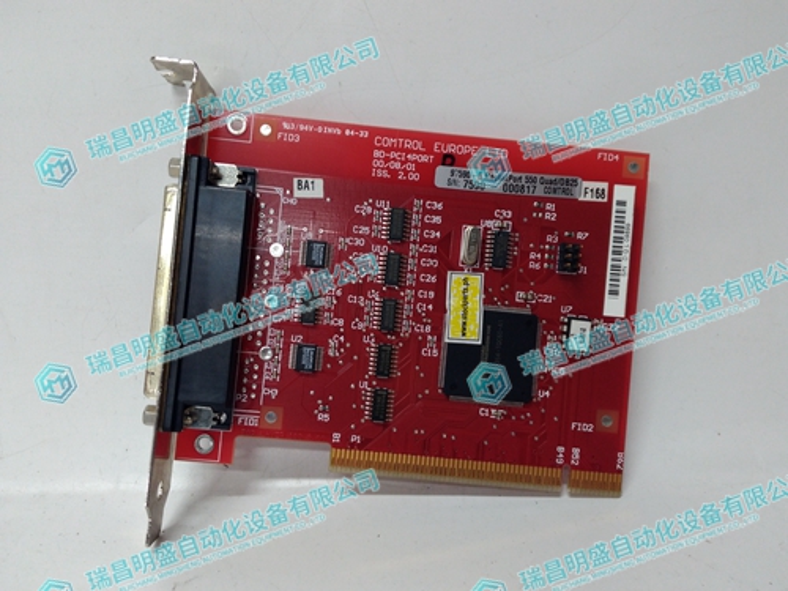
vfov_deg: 51.4
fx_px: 615
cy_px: 296
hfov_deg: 65.3
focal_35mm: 27
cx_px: 394
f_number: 2
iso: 224
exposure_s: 1/33
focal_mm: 3.79
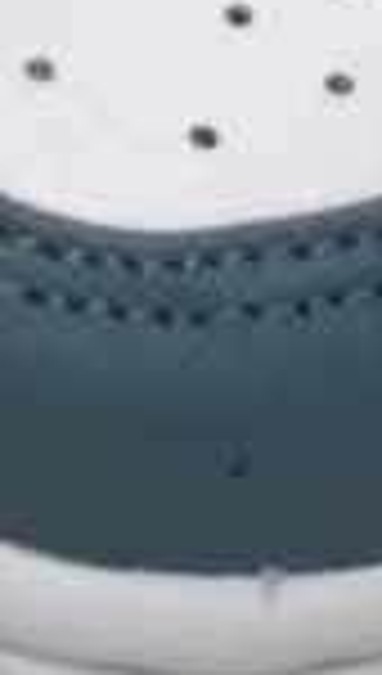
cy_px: -1170
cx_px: 575
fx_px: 4513
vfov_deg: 7.7
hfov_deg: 4.8
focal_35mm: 252
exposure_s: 1/30
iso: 32
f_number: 2.2
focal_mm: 4.15
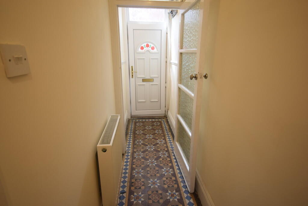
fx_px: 167
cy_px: 103
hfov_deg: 85.4
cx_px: 154
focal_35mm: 20
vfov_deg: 63.2
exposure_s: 1/100
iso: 400
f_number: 5
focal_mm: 13
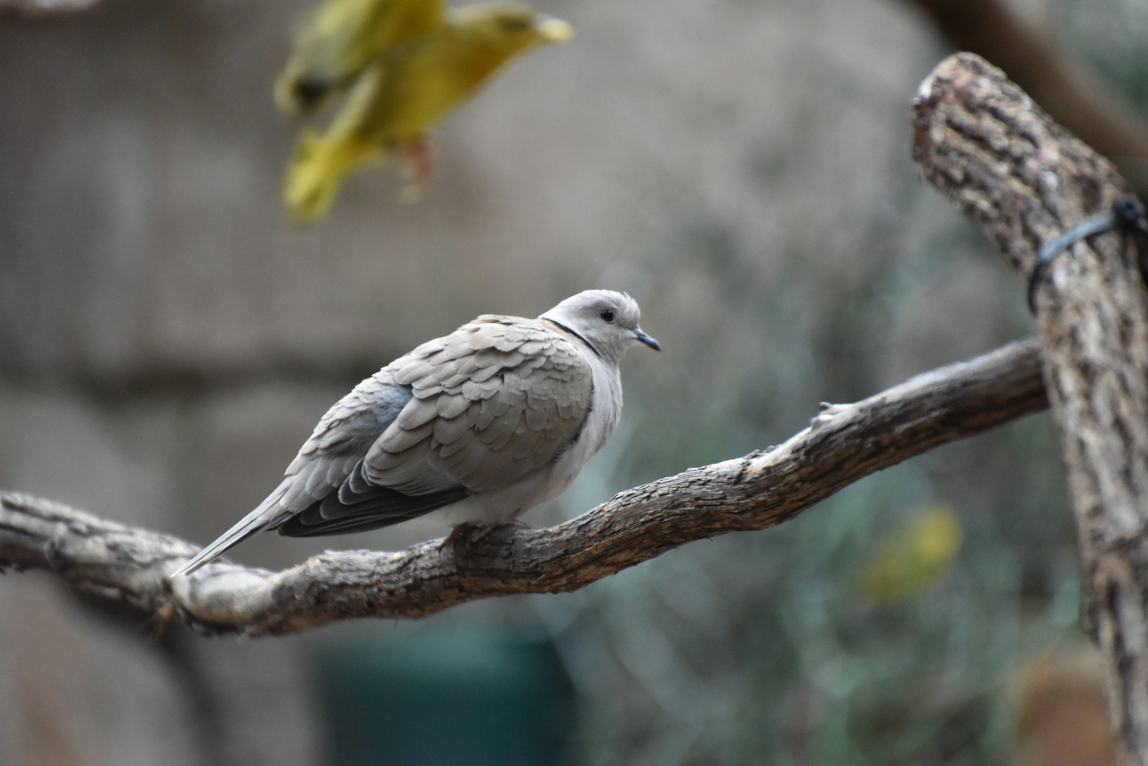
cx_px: 574
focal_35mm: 300
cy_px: 383
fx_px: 9568
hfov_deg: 6.9
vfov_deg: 4.6
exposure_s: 1/640
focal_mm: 300
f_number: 5.6
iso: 7200
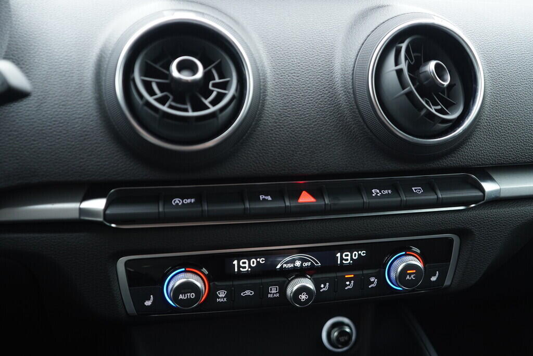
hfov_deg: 53.1
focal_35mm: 36
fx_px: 533
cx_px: 266
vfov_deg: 36.9
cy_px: 178
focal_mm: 24
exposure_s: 1/40
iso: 400
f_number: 2.8
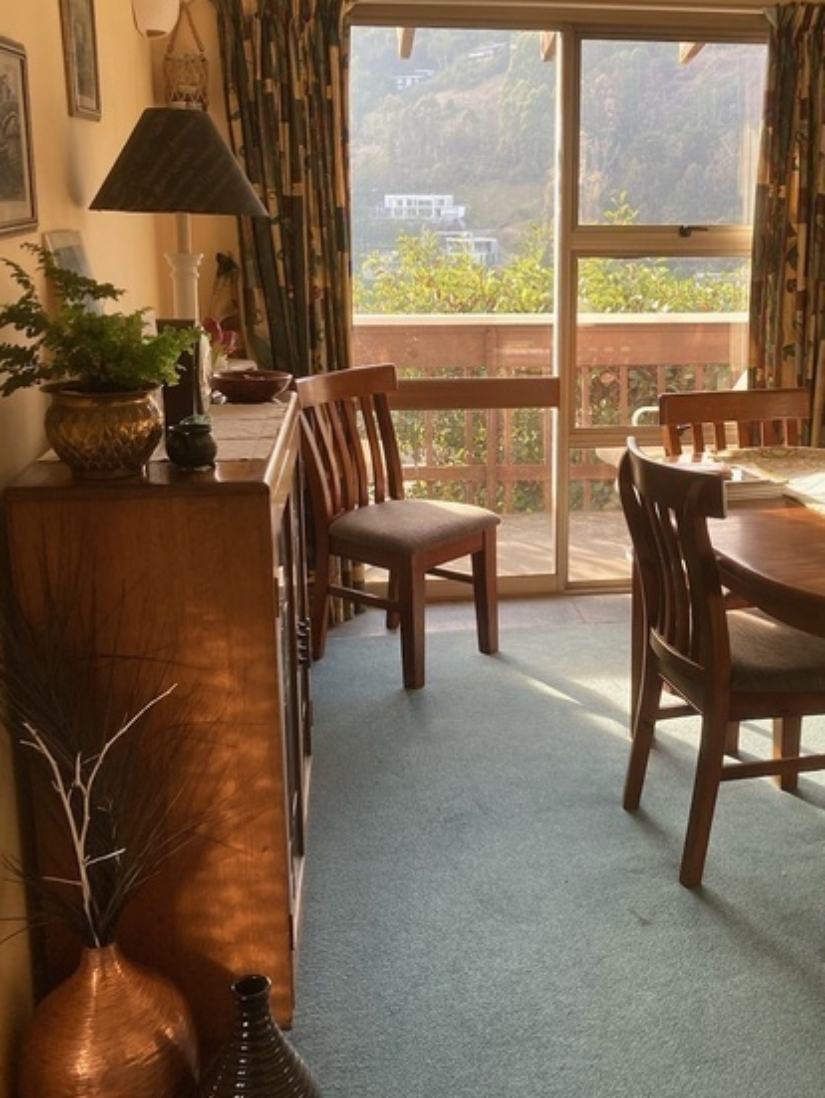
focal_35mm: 39
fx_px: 1238
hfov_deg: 36.5
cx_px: 546
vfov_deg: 47.8
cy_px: 518
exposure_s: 1/121
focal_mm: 3.99
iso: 64
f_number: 1.8
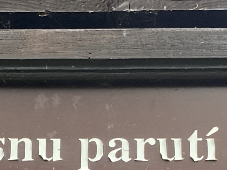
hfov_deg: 14.0
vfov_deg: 10.2
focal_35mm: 139
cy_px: 274
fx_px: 912
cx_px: 20
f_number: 1.8
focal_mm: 4.25
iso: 100
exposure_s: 1/121
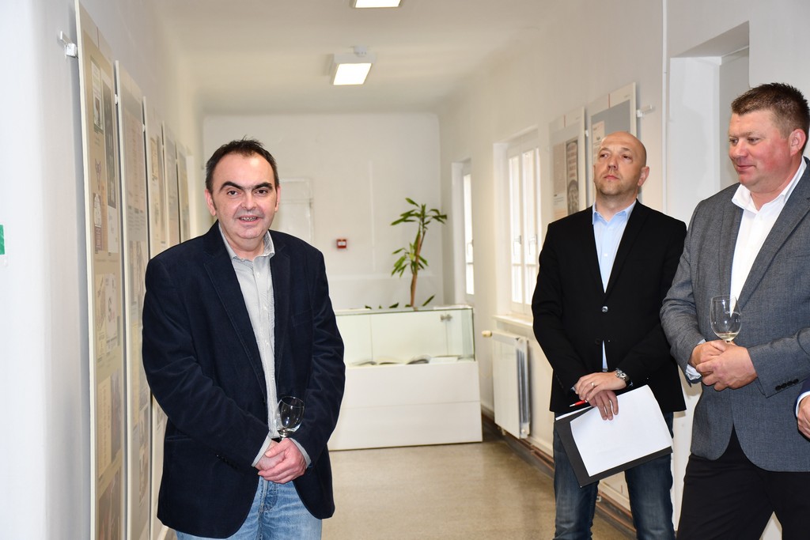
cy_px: 270
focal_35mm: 67
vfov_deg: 20.3
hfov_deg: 30.1
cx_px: 405
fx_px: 1508
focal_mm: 45
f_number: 4.5
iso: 560
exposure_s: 1/60
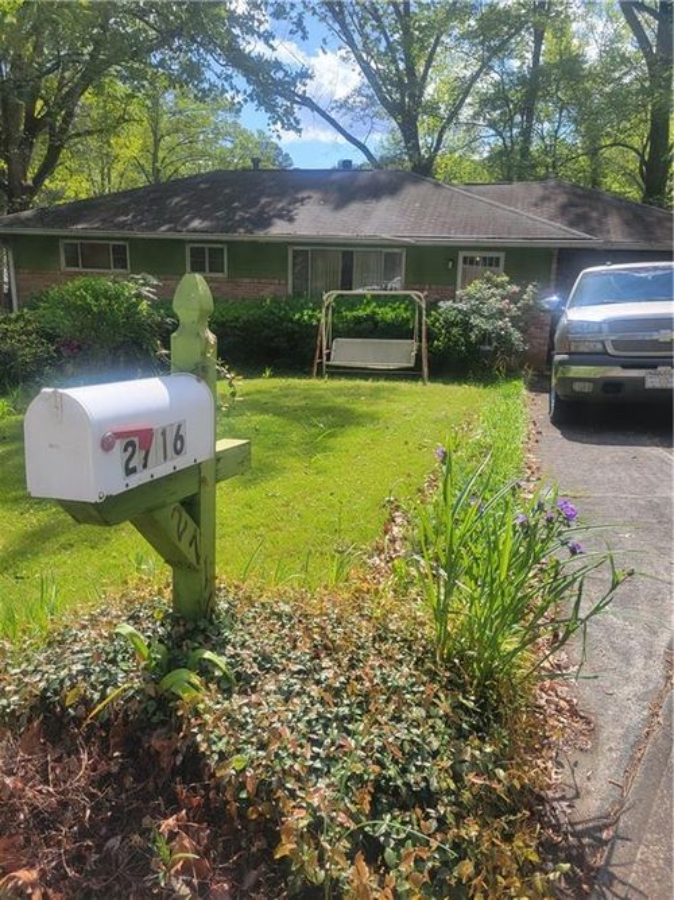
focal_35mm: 26
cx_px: 337
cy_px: 450
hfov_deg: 53.0
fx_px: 675
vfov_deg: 67.3
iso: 40
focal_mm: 5.4
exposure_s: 1/1538
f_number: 1.8
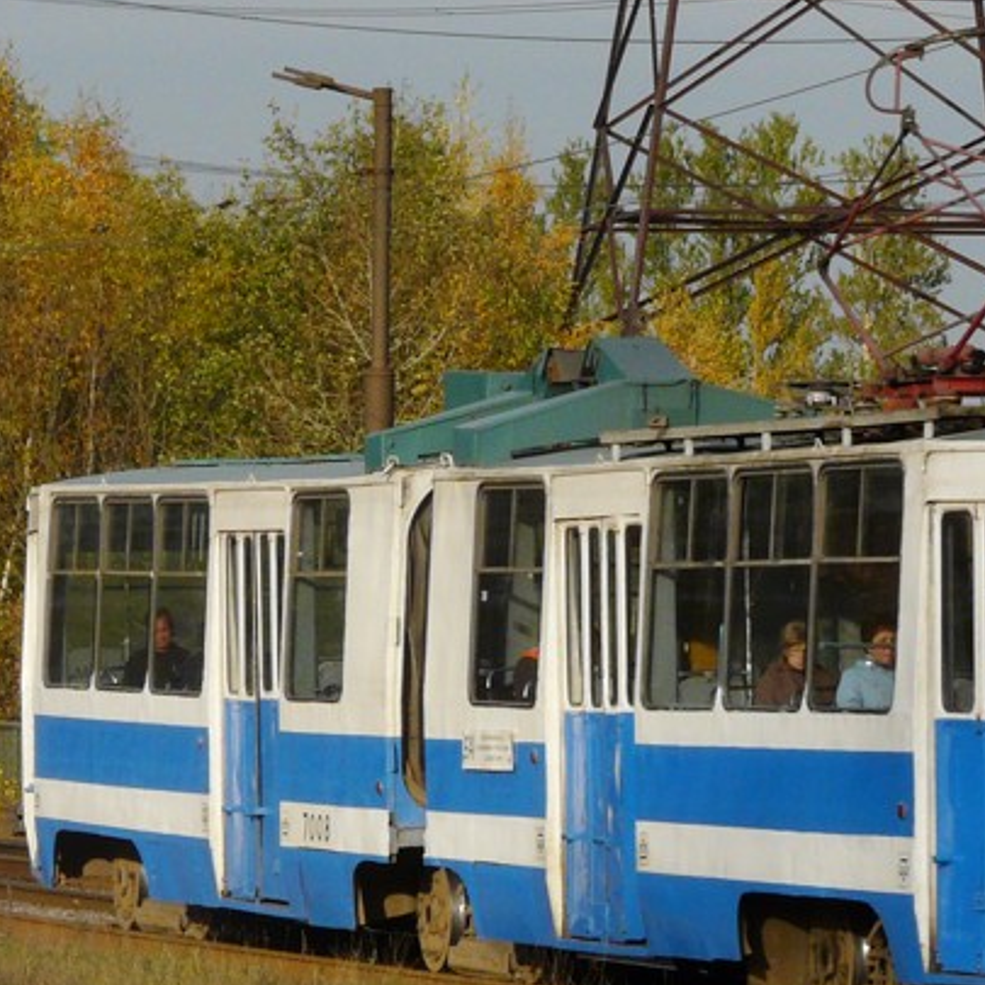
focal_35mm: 288
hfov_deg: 6.1
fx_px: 9272
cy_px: 428
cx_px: 805
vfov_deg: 6.1
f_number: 8
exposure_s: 1/250
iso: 125
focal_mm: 21.1
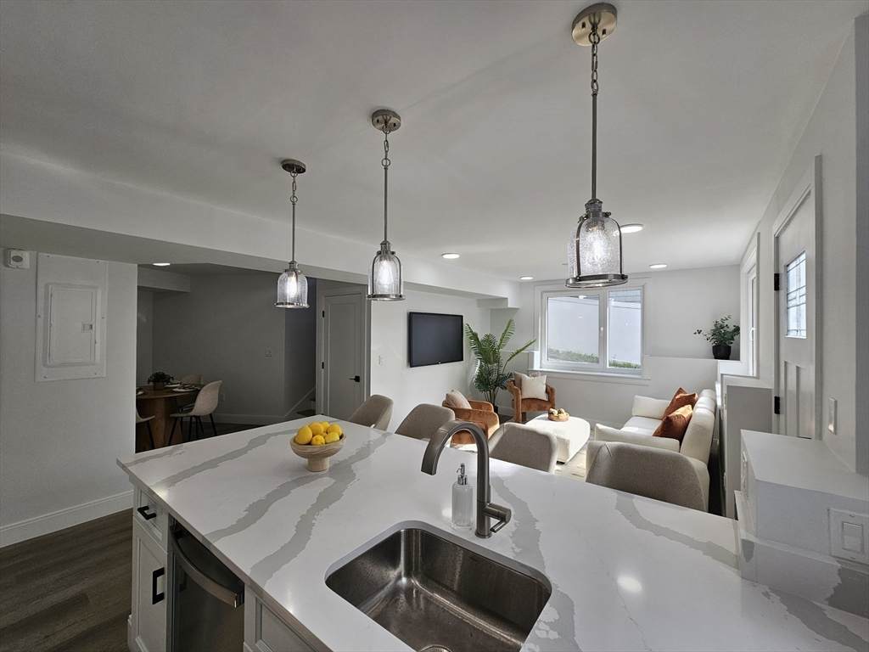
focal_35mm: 13
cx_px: 434
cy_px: 326
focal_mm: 2.2
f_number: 2.2
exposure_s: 1/120
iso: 50
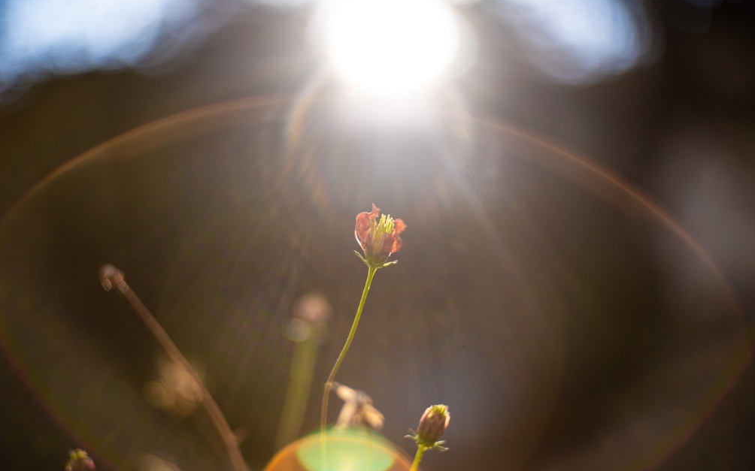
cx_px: 372
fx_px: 1070
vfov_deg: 24.9
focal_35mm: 52
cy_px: 254
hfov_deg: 38.9
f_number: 2
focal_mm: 50
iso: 100
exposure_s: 1/2000
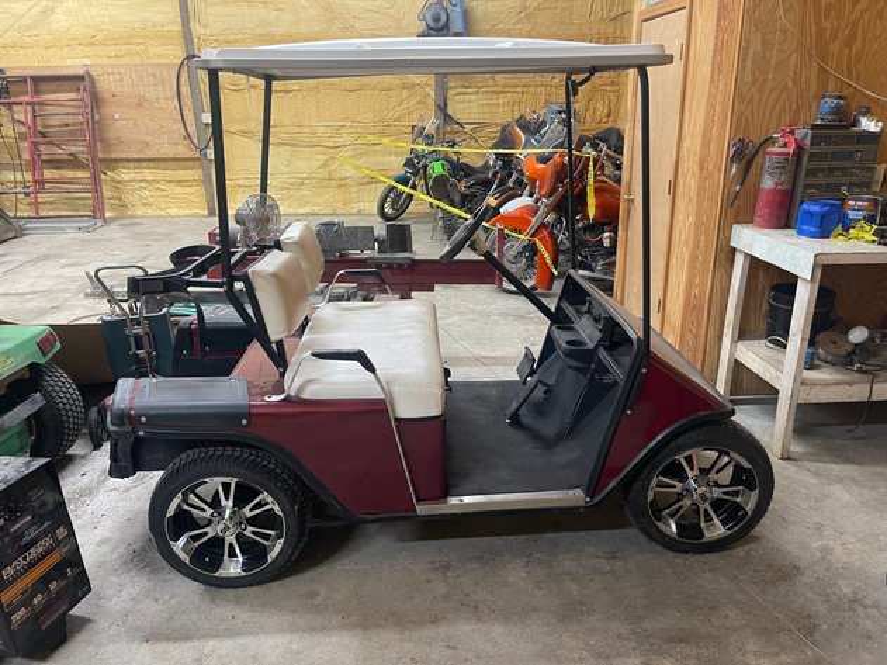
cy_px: 332
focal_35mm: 25
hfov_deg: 69.4
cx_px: 444
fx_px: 640
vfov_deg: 54.9
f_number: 1.6
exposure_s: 1/60
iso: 320
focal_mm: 5.1
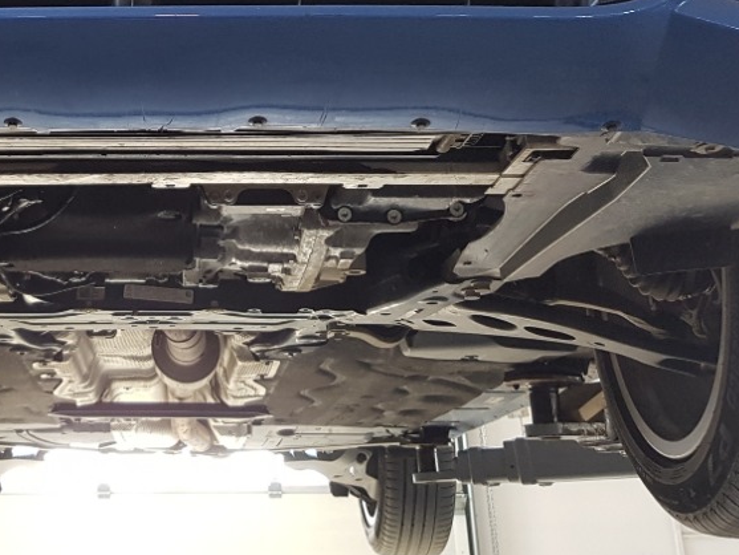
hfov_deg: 33.3
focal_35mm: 56
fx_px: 1196
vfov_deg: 25.0
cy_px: 19
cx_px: 143
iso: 100
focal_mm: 4.2
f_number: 1.7
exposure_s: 1/50
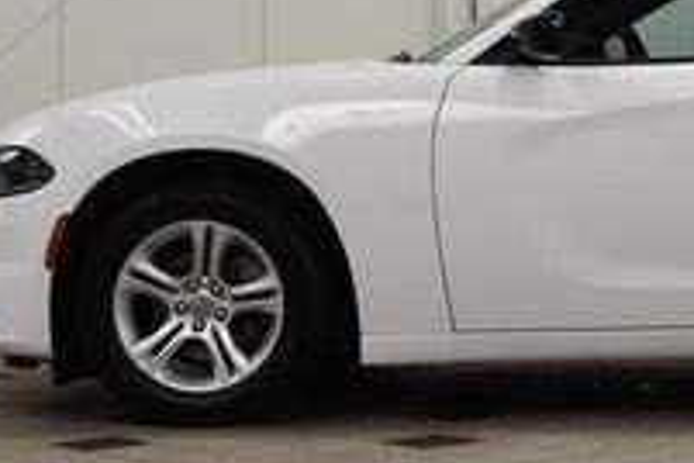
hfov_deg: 14.9
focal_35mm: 134
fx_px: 2583
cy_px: 157
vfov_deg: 10.2
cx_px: 787
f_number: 7.1
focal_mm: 28
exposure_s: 1/40
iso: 400
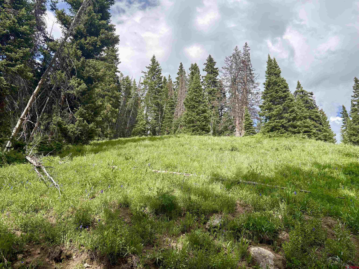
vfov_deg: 53.1
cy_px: 134
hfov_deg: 67.3
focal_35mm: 26
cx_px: 180
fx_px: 270
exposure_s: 1/1848
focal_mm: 5.96
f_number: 1.6
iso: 50
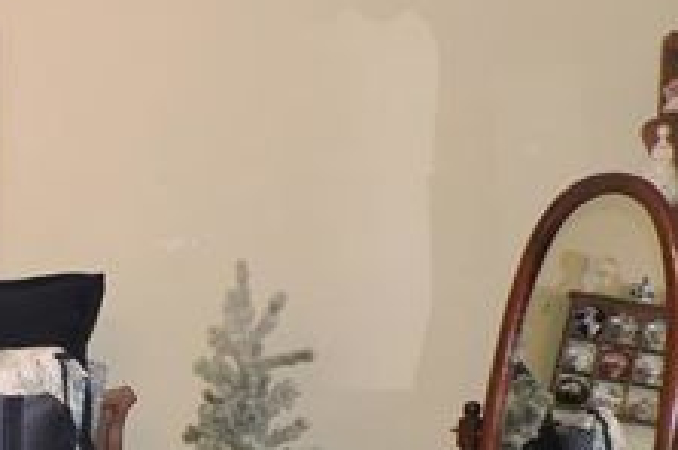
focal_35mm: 79
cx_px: -269
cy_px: 404
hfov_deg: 22.3
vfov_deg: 17.0
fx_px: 1486
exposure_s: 1/30
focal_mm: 4.3
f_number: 3
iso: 200
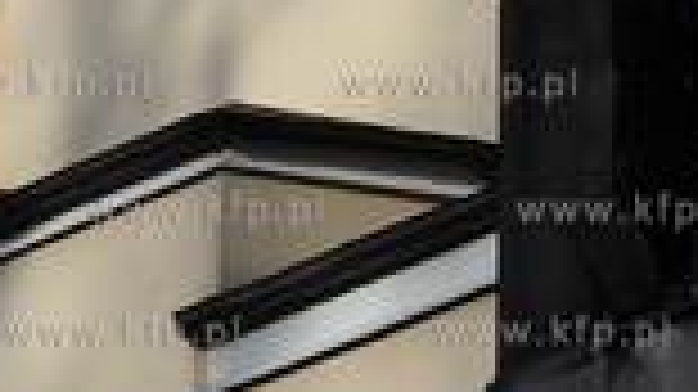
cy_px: -99
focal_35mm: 485
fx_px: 8972
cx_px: 793
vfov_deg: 2.5
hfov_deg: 4.4
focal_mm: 180
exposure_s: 1/640
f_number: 13
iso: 800
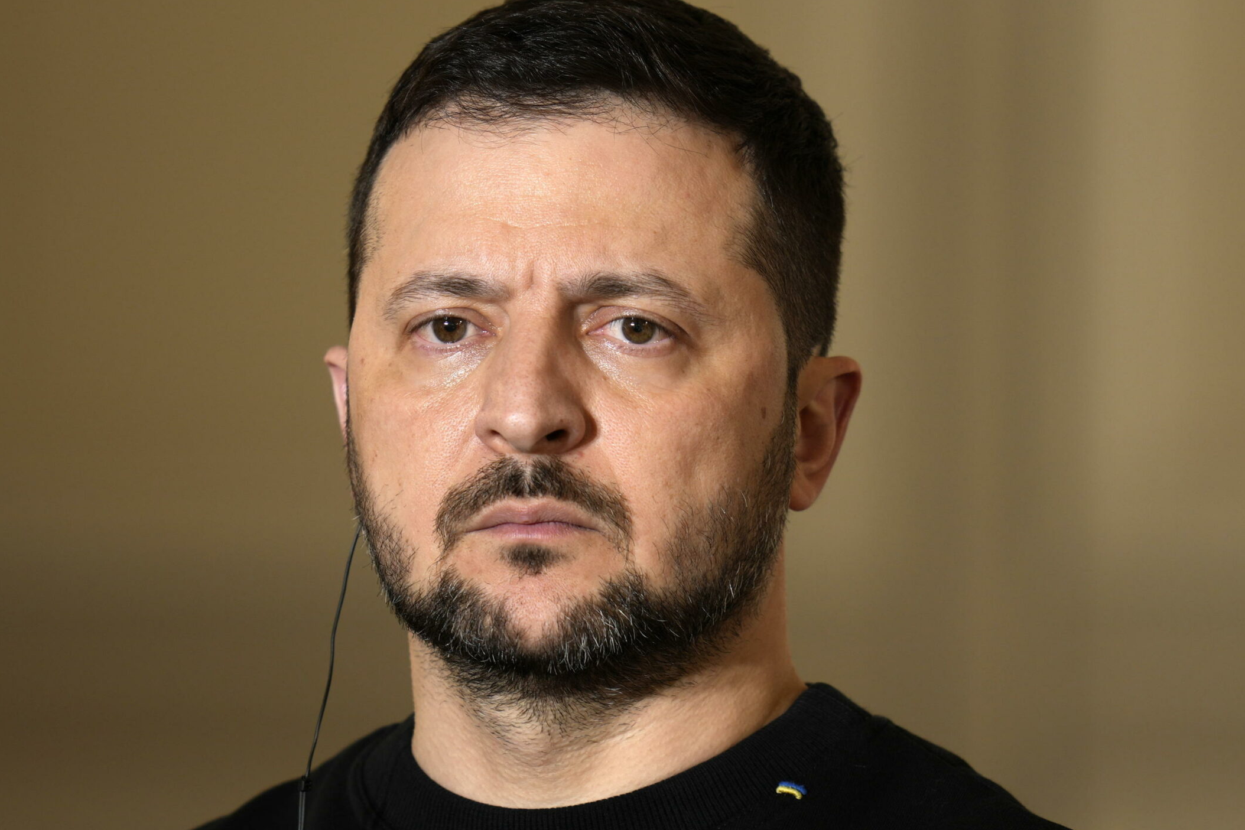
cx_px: 556
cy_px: 423
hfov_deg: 2.8
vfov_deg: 1.9
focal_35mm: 729
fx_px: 25211
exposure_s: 1/60
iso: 125
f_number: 2.8
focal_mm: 400
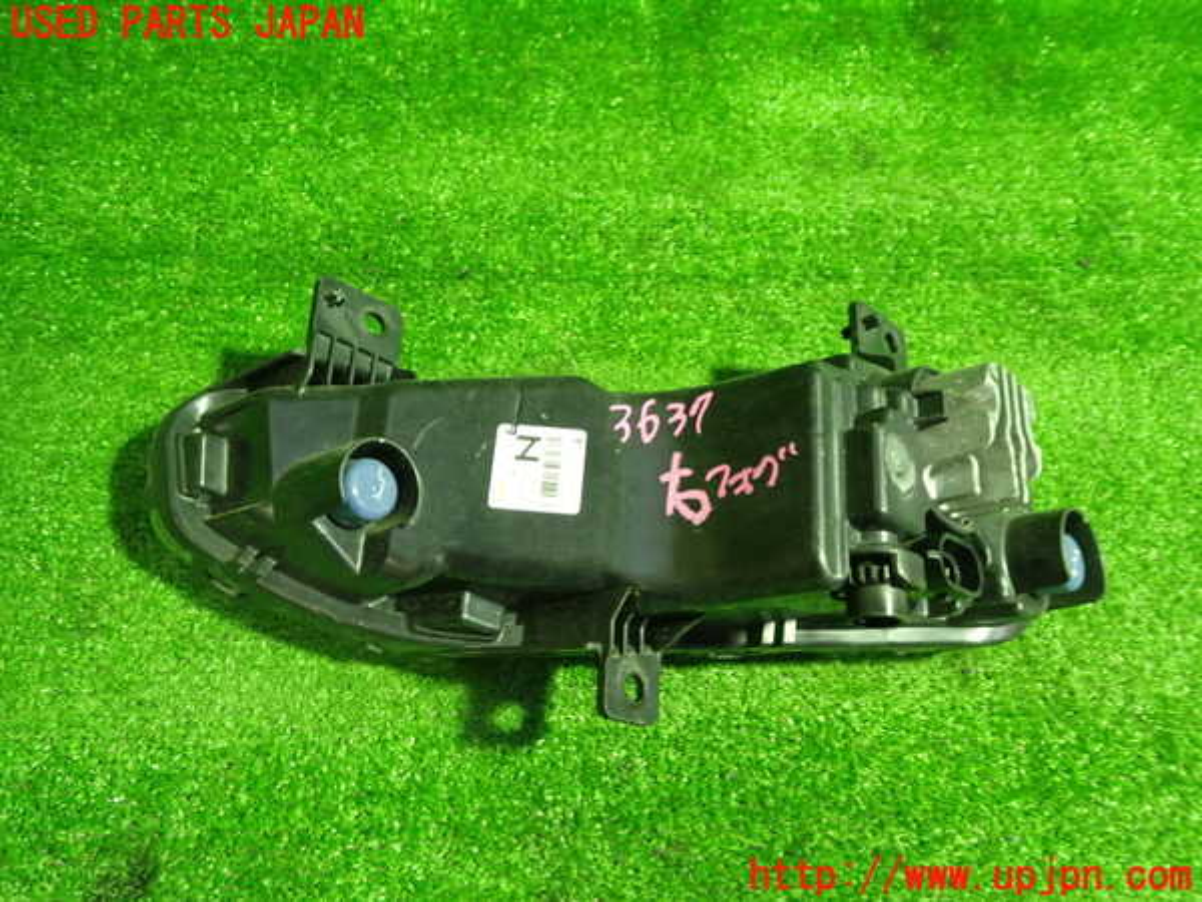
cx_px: 601
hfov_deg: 60.0
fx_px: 1042
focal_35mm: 30
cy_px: 451
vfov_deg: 46.8
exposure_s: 1/30
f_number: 2.3
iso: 640
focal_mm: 5.4
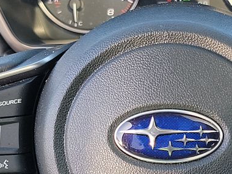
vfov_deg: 14.6
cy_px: 120
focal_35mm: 101
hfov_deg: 19.2
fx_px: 677
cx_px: 193
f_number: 1.8
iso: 71
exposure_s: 1/59
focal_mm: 6.7
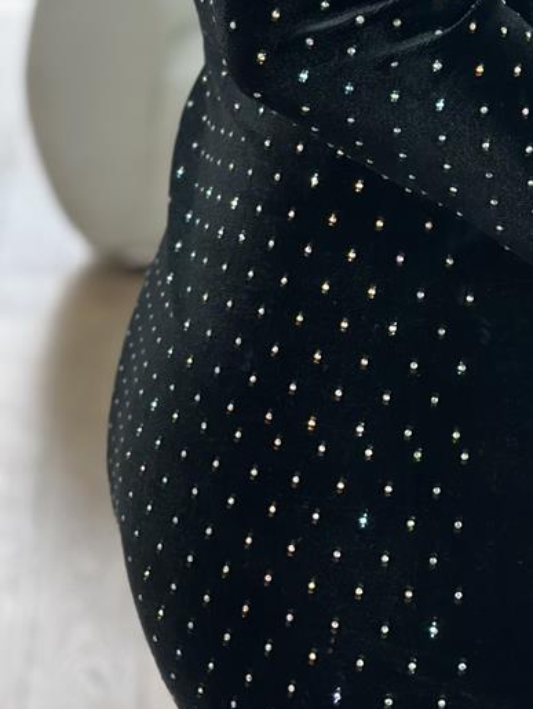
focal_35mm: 149
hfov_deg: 9.9
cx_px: 606
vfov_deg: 13.2
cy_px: 121
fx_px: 3055
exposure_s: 1/100
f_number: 1.78
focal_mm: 6.86
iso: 80
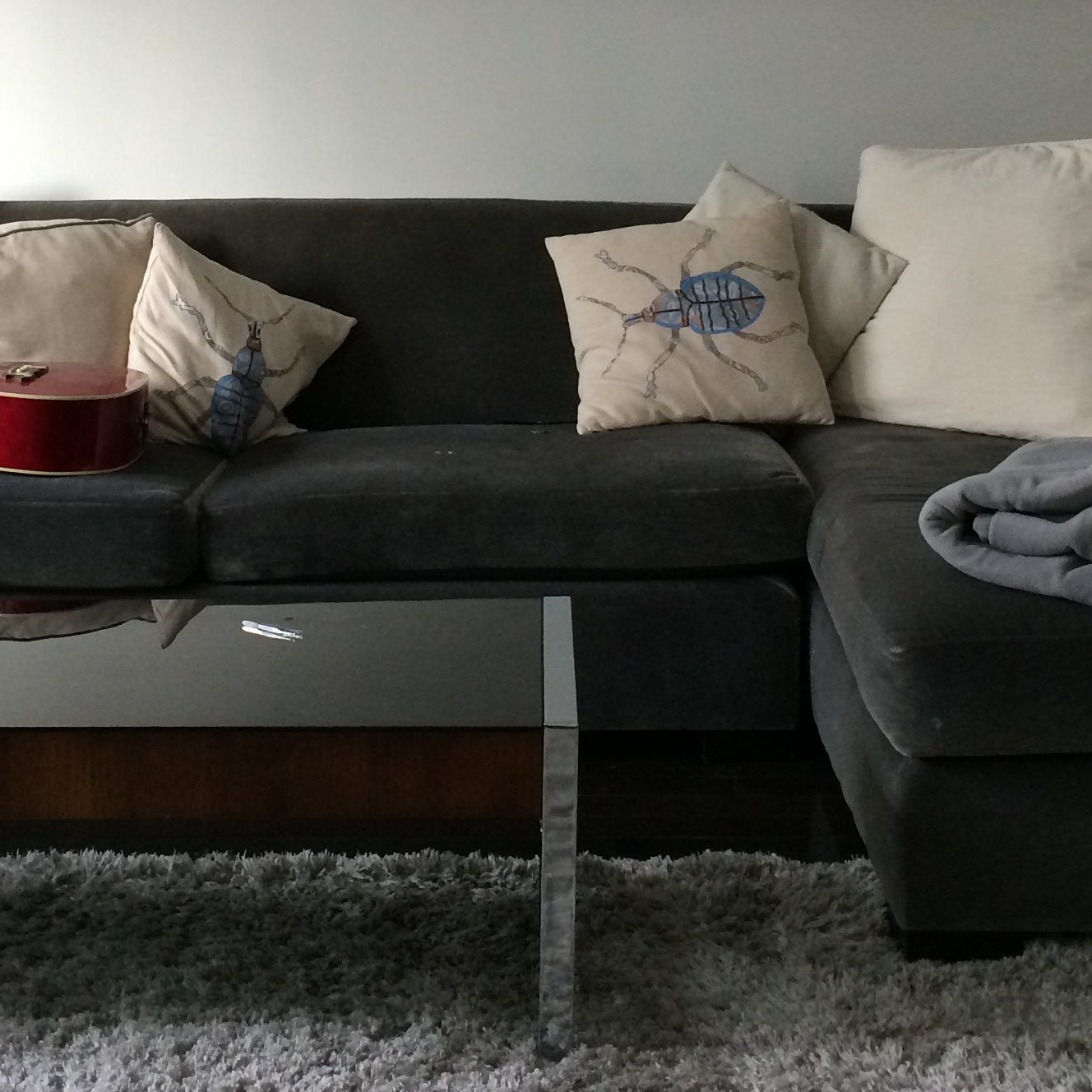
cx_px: 521
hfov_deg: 27.3
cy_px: 172
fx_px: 2248
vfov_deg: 26.6
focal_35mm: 63
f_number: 2.2
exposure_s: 1/30
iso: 125
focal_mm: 4.15
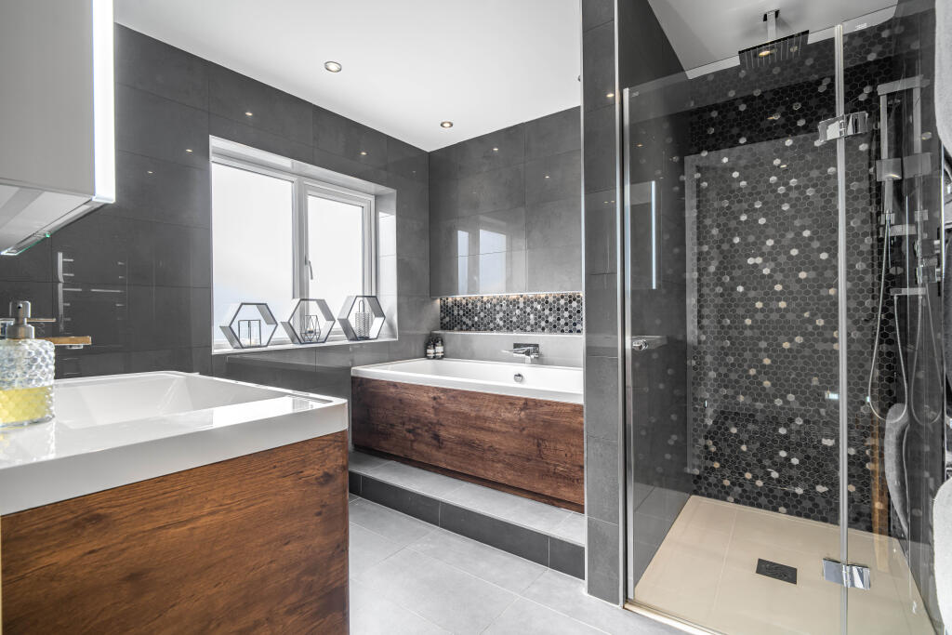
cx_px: 476
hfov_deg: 96.7
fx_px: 423
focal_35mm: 16
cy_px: 318
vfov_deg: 73.8
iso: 100
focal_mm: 16
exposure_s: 1/8
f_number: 8
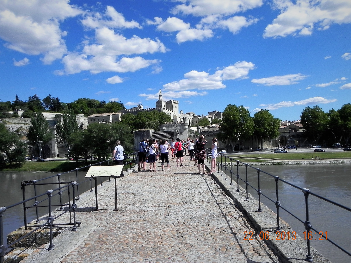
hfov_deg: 67.3
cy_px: 132
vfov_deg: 53.1
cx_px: 176
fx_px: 264
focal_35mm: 26
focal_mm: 4.6
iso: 160
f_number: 8
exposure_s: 1/502
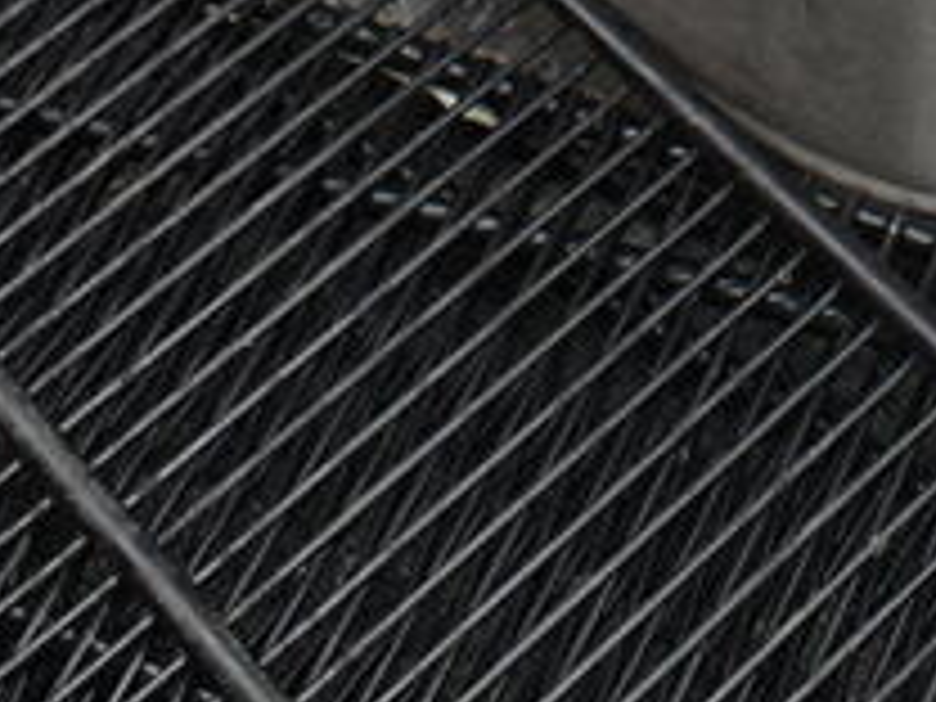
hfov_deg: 15.1
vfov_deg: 10.6
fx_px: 3434
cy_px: -763
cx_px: 1026
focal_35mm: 127
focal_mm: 20
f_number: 6.3
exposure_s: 1/160
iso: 100
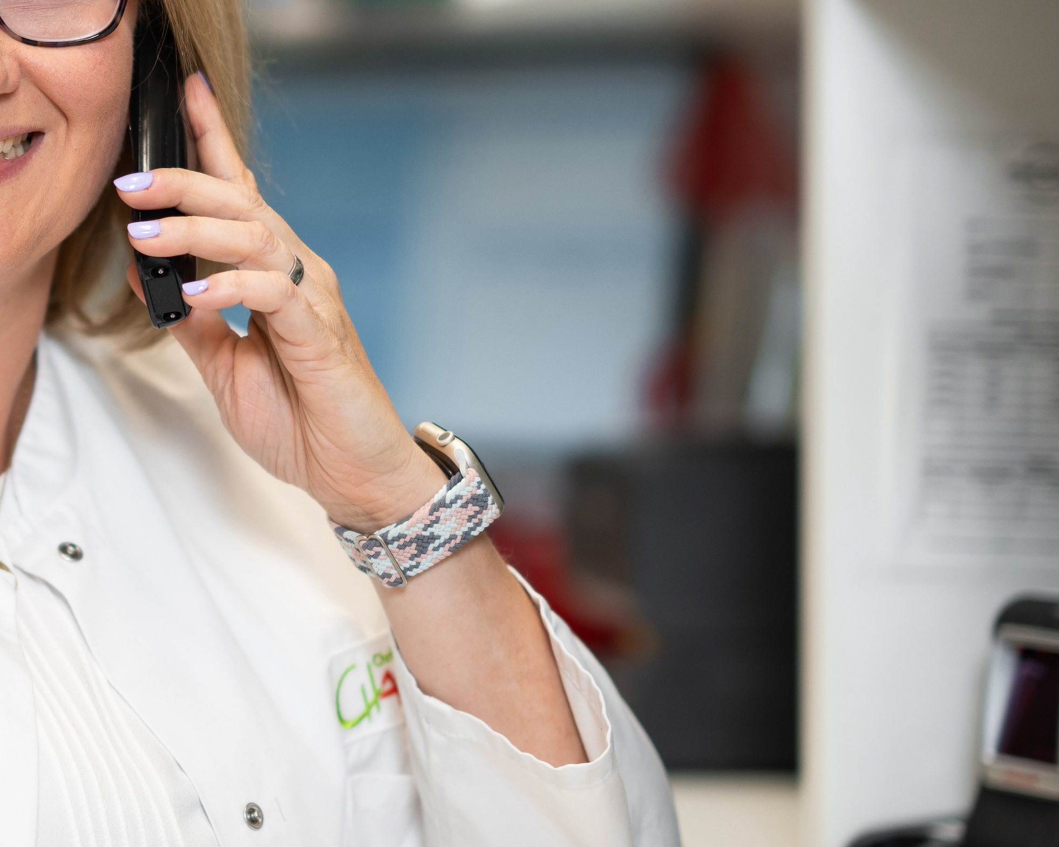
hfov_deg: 10.1
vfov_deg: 8.1
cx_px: 8
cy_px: 323
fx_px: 5954
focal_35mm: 190
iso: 160
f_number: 1.4
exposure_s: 1/400
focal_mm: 85
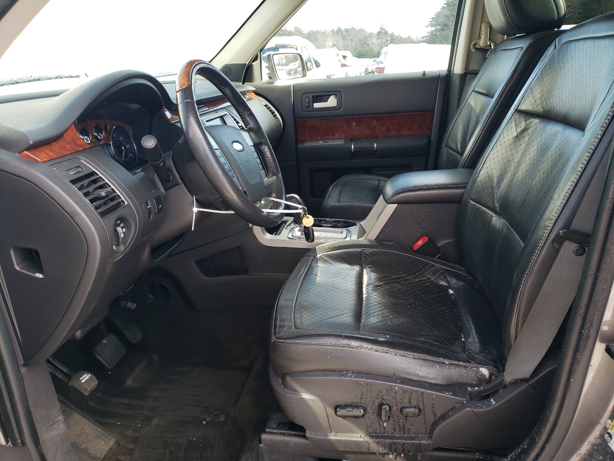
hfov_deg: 67.3
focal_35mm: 26
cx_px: 307
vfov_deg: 53.1
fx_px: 461
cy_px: 230
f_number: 1.5
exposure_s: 1/200
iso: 50
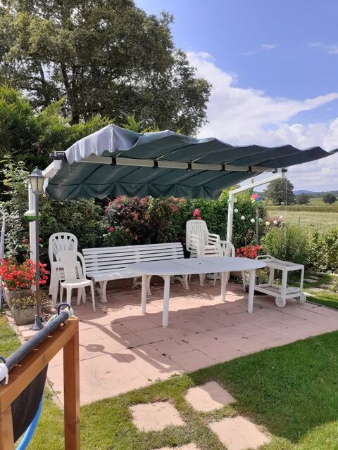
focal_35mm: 27
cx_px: 169
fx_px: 352
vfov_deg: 65.3
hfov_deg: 51.4
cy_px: 225
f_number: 1.9
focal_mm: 3.6
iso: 40
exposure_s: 1/1502
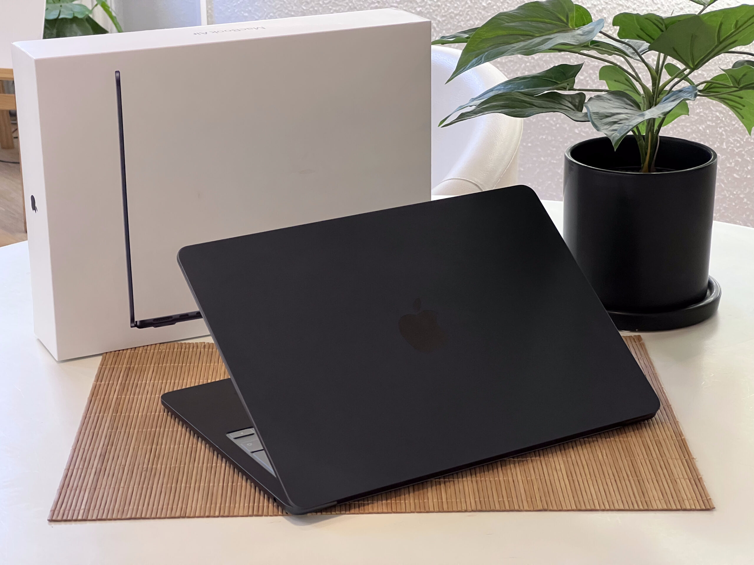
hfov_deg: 25.3
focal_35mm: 77
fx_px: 1677
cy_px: 282
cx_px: 377
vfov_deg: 19.1
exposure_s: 1/99
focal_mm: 9
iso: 400
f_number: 2.8
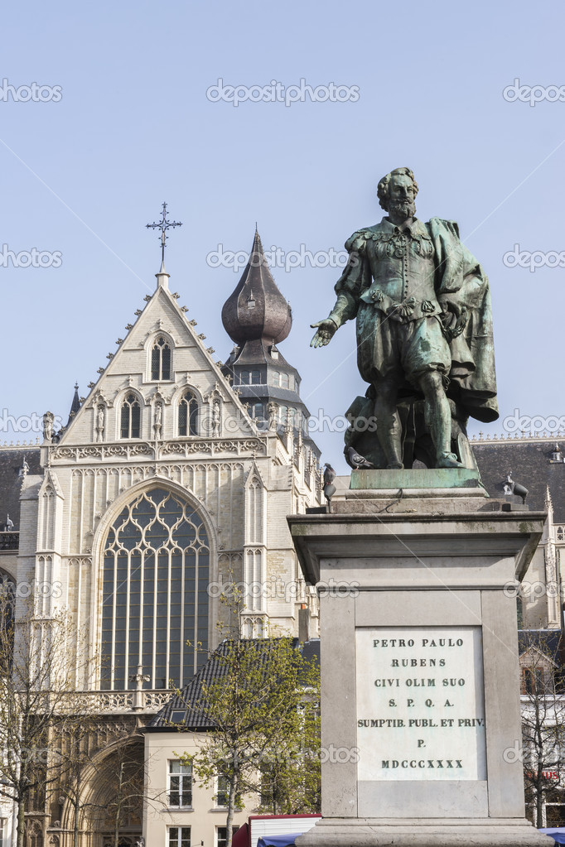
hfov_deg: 19.5
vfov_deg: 28.8
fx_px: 1648
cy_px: 424
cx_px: 282
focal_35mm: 70
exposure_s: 1/20
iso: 100
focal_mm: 70
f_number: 22
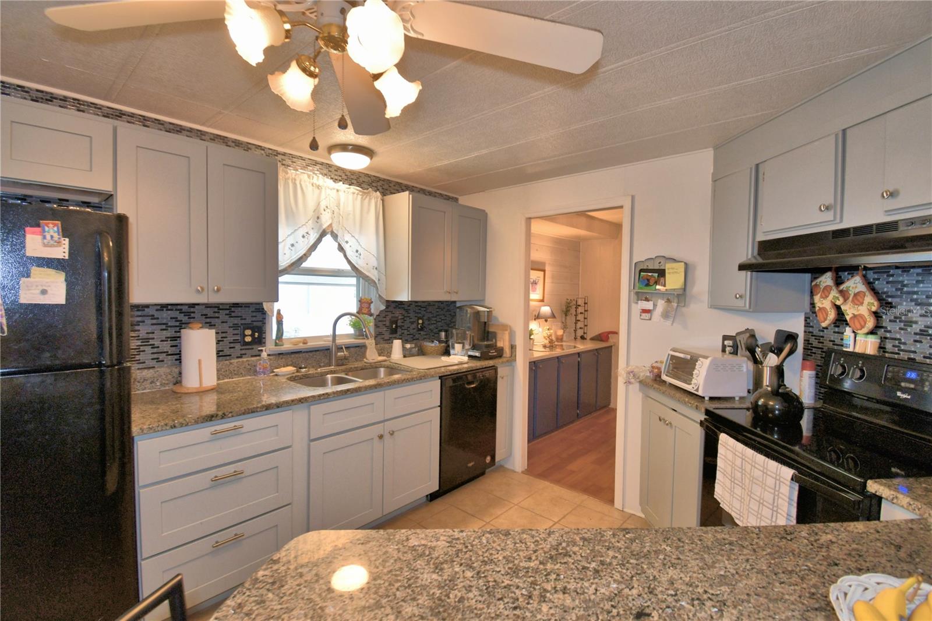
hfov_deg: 100.4
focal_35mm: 15
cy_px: 310
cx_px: 466
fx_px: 388
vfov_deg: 77.3
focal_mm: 10
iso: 220
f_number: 4.5
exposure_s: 1/30
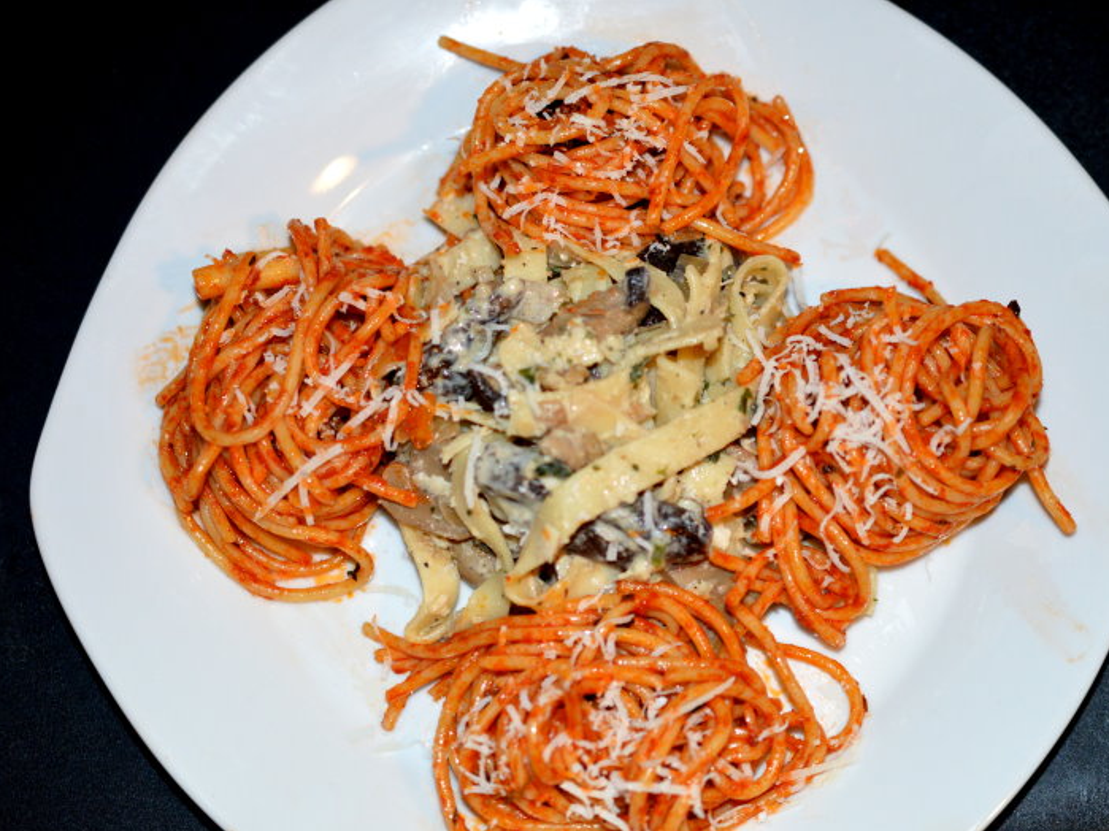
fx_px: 2114
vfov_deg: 22.2
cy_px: 420
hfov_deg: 29.4
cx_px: 620
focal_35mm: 66
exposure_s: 1/60
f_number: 2.8
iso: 1000
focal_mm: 40
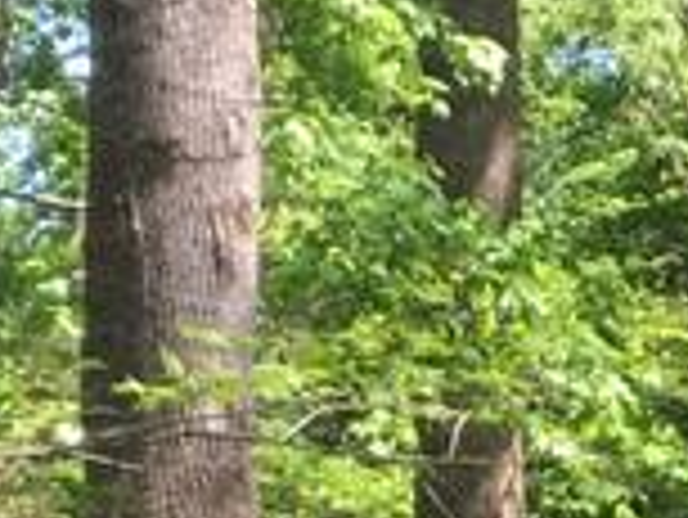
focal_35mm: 194
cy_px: 914
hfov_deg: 10.0
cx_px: 827
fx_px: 3859
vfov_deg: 7.5
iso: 25
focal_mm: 4.15
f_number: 2.2
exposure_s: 1/263
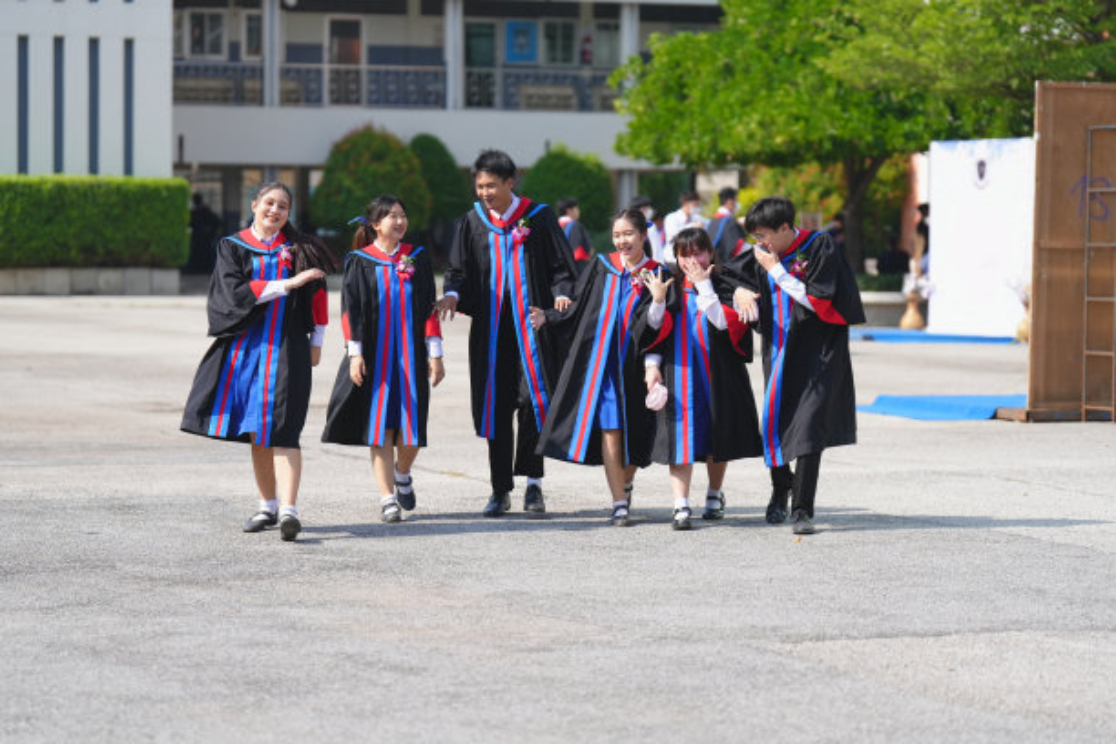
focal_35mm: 118
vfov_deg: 11.6
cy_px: 372
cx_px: 558
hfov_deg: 17.3
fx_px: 3658
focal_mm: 118
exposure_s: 1/2500
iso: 250
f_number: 3.2
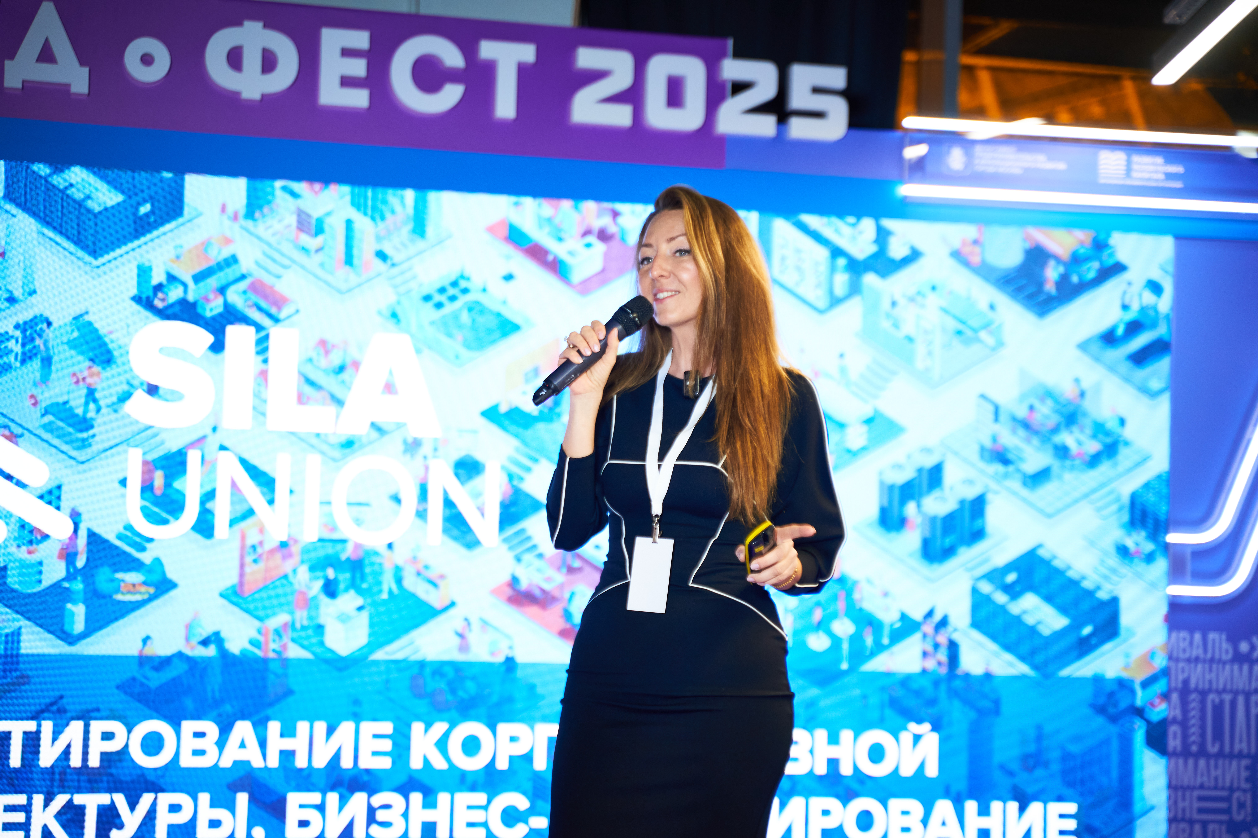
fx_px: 2621
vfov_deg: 18.2
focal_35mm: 75
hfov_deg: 27.0
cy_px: 419
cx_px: 629
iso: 800
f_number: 2.8
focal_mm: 75
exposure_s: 1/125
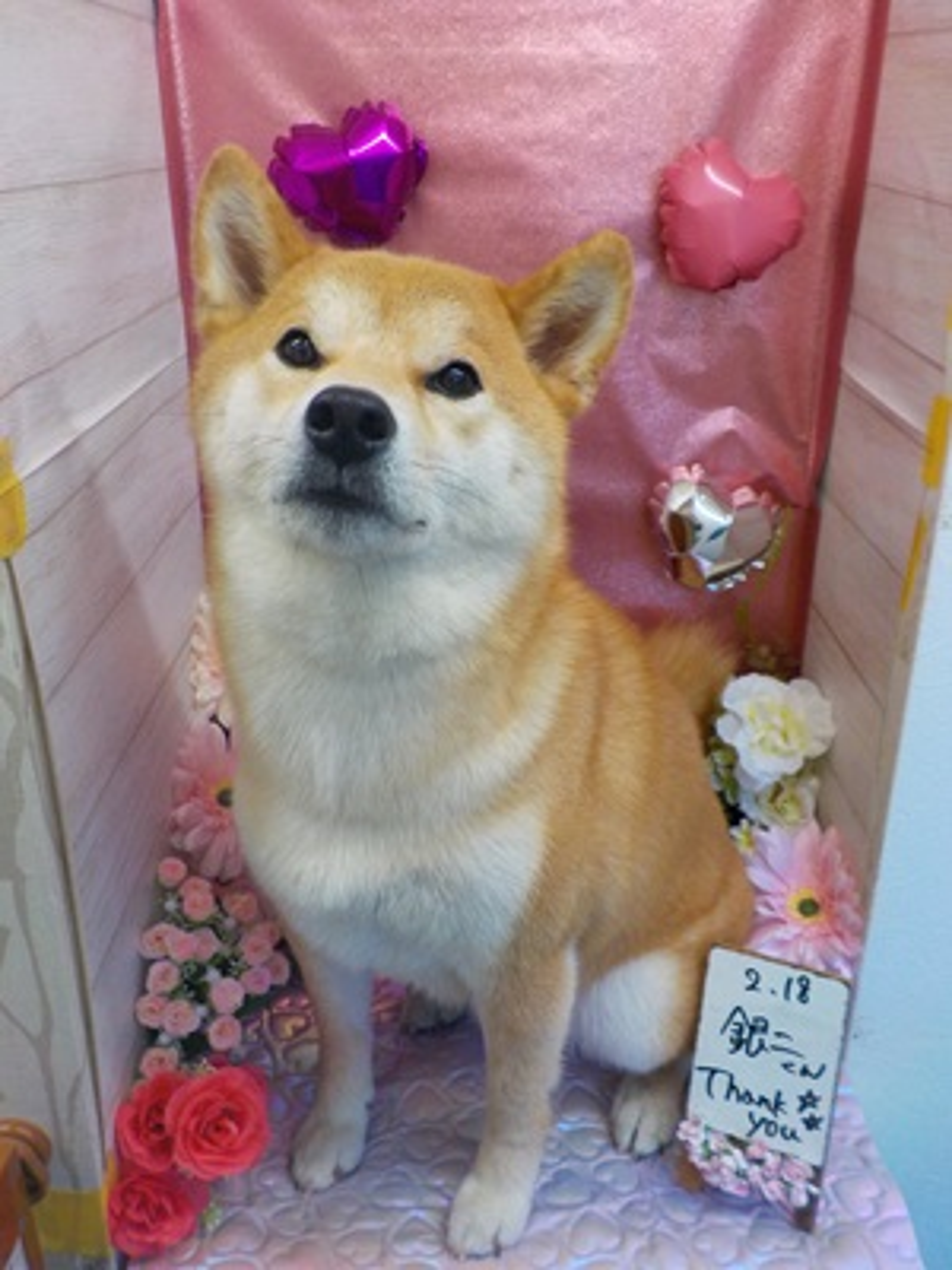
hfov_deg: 46.8
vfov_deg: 60.0
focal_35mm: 30
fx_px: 1100
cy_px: 635
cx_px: 476
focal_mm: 4.1
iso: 140
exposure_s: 1/30
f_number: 3.3
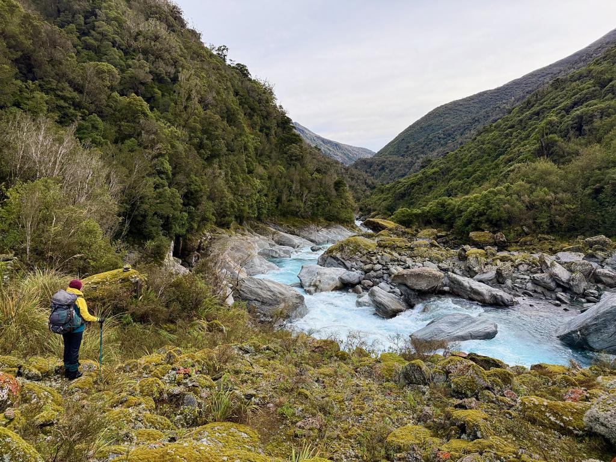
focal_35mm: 24
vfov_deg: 56.8
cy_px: 231
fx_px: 427
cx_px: 308
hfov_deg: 71.6
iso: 100
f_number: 1.78
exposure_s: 1/765
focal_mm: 6.76
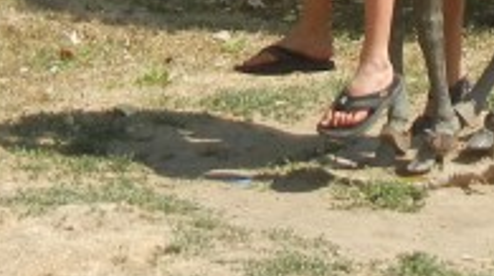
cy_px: -405
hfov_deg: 12.4
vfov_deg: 6.6
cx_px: 494
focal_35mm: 172
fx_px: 2250
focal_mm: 5.4
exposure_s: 1/281
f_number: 7
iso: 160
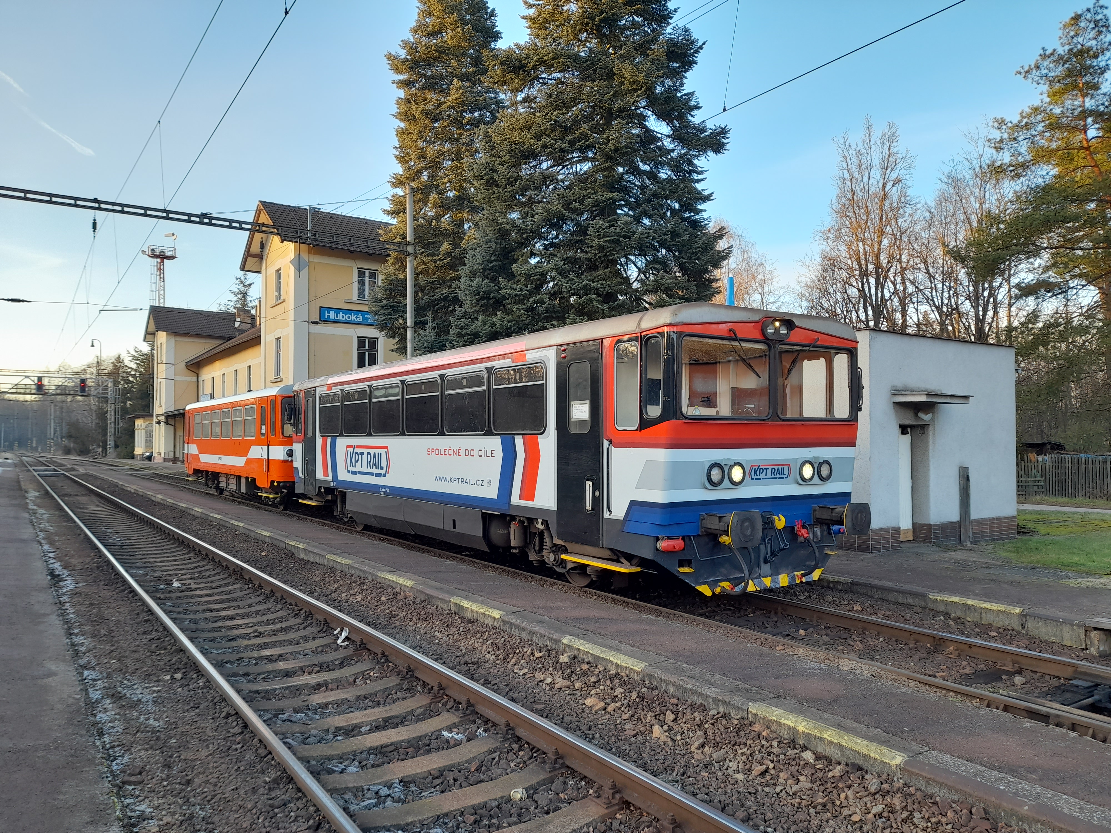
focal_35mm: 25
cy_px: 416
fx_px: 802
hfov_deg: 69.4
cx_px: 556
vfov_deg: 54.9
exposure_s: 1/50
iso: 20
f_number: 2
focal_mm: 4.6
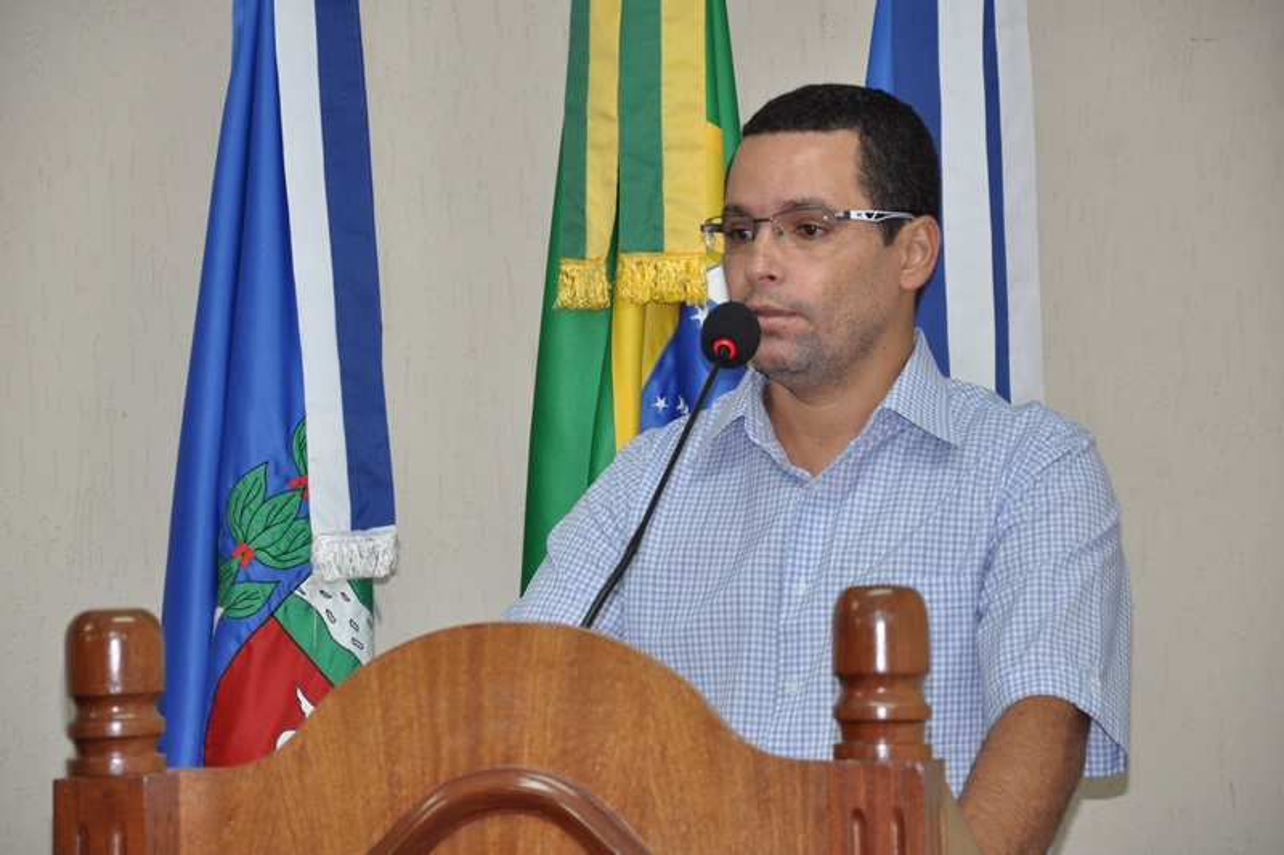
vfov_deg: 9.3
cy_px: 428
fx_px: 5242
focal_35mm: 147
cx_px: 642
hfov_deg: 14.0
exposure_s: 1/60
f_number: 5.6
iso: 640
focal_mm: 98
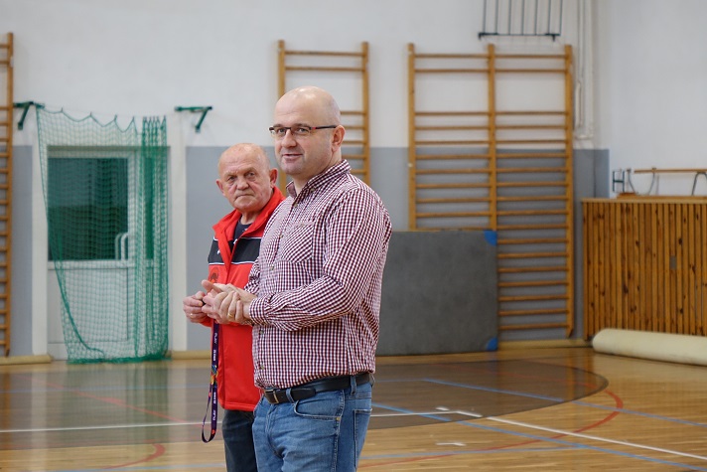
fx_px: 2377
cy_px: 236
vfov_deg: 11.3
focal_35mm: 121
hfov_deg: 16.9
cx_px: 354
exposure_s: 1/125
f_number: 2.8
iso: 800
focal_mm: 44.52
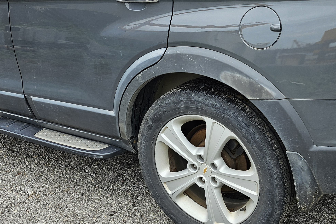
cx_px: 210
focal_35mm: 51
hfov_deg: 38.6
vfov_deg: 26.1
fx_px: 476
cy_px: 55
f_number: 1.8
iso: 50
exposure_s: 1/647
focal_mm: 5
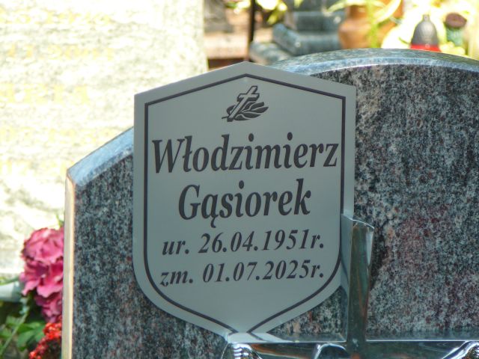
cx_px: 240
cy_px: 180
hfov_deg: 10.4
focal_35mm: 190
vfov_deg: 7.8
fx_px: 2629
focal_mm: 28.2
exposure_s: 1/160
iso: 80
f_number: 4.1
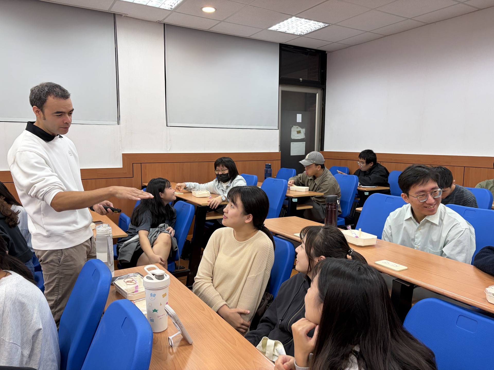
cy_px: 185
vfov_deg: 53.1
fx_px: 371
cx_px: 247
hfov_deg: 67.3
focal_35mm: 26
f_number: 1.6
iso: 125
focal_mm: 5.96
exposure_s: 1/120
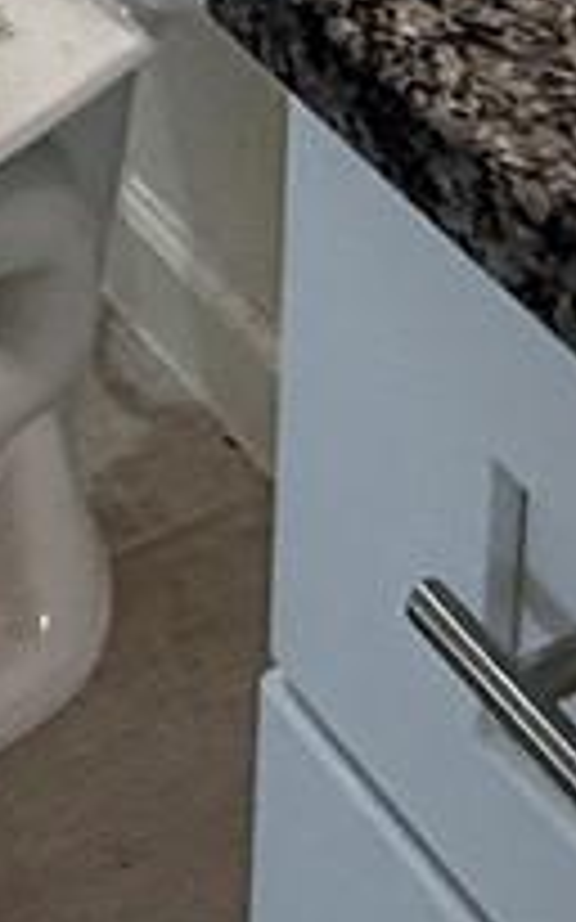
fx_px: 2916
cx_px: -742
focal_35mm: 116
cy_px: -1399
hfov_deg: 10.0
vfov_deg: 12.9
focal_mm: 2.22
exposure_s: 1/120
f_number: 2.2
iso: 80
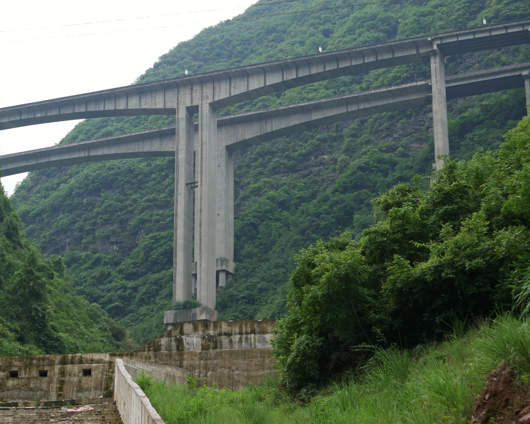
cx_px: 228
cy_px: 197
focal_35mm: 78
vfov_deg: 19.7
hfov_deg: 24.4
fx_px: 1223
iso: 200
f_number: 6.3
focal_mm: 32
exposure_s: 1/200
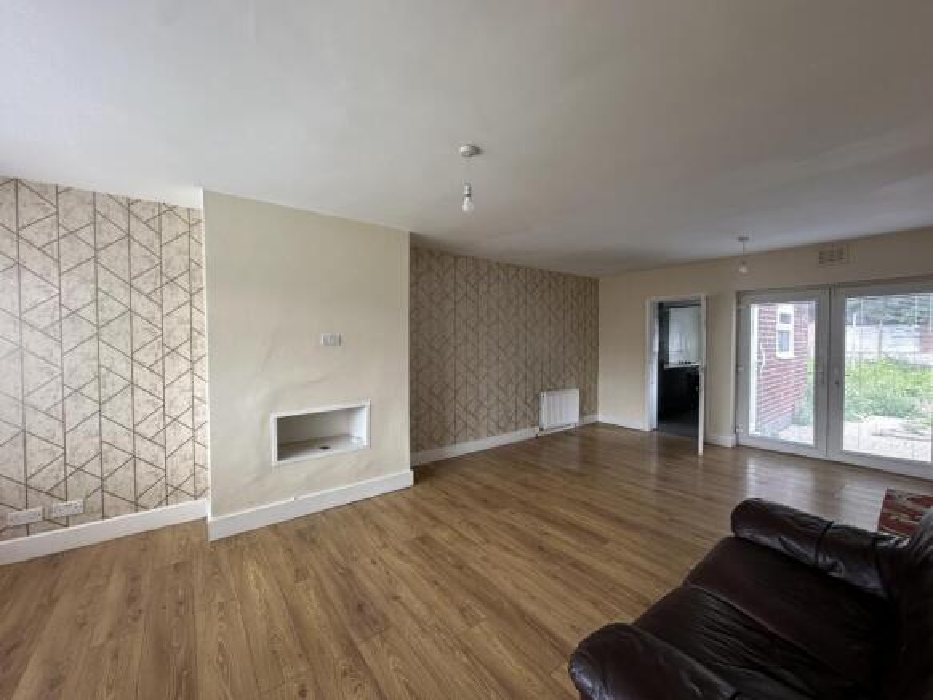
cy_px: 350
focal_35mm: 14
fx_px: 377
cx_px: 466
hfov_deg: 102.1
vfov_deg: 85.7
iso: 125
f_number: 2.2
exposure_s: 1/99
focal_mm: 2.22
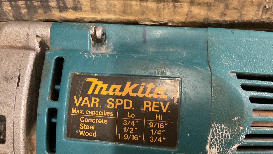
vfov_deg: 36.7
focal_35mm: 32
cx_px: 137
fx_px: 232
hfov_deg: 61.0
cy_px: 77
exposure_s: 1/30
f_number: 1.8
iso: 500
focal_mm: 3
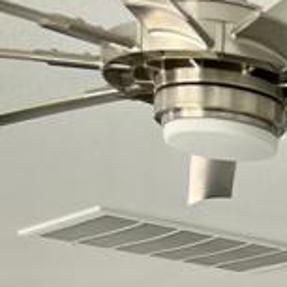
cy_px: 606
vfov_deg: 10.3
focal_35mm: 154
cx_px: 690
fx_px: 1445
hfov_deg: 9.9
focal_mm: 5.1
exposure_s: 1/121
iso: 50
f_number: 1.6
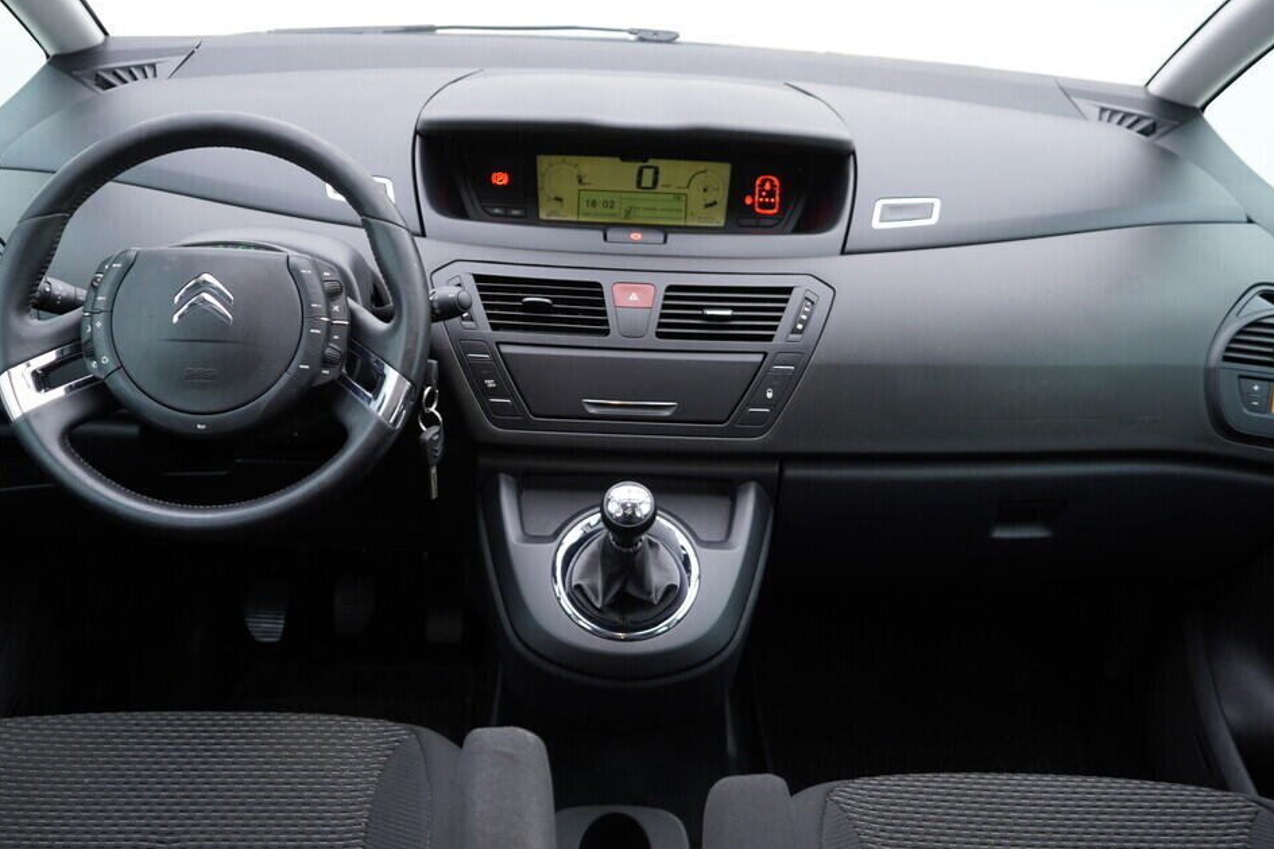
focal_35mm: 39
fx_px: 1380
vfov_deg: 34.2
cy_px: 452
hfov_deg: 49.6
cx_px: 643
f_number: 2.8
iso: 160
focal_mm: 24
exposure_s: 1/40
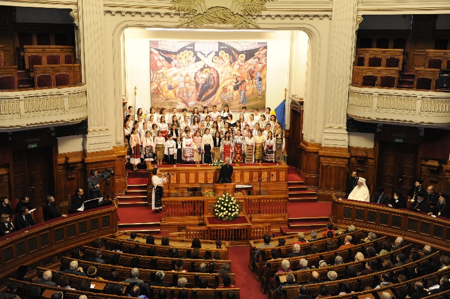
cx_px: 225
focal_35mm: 45
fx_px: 562
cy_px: 150
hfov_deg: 43.6
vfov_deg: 29.8
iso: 1600
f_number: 3.5
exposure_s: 1/80
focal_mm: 45
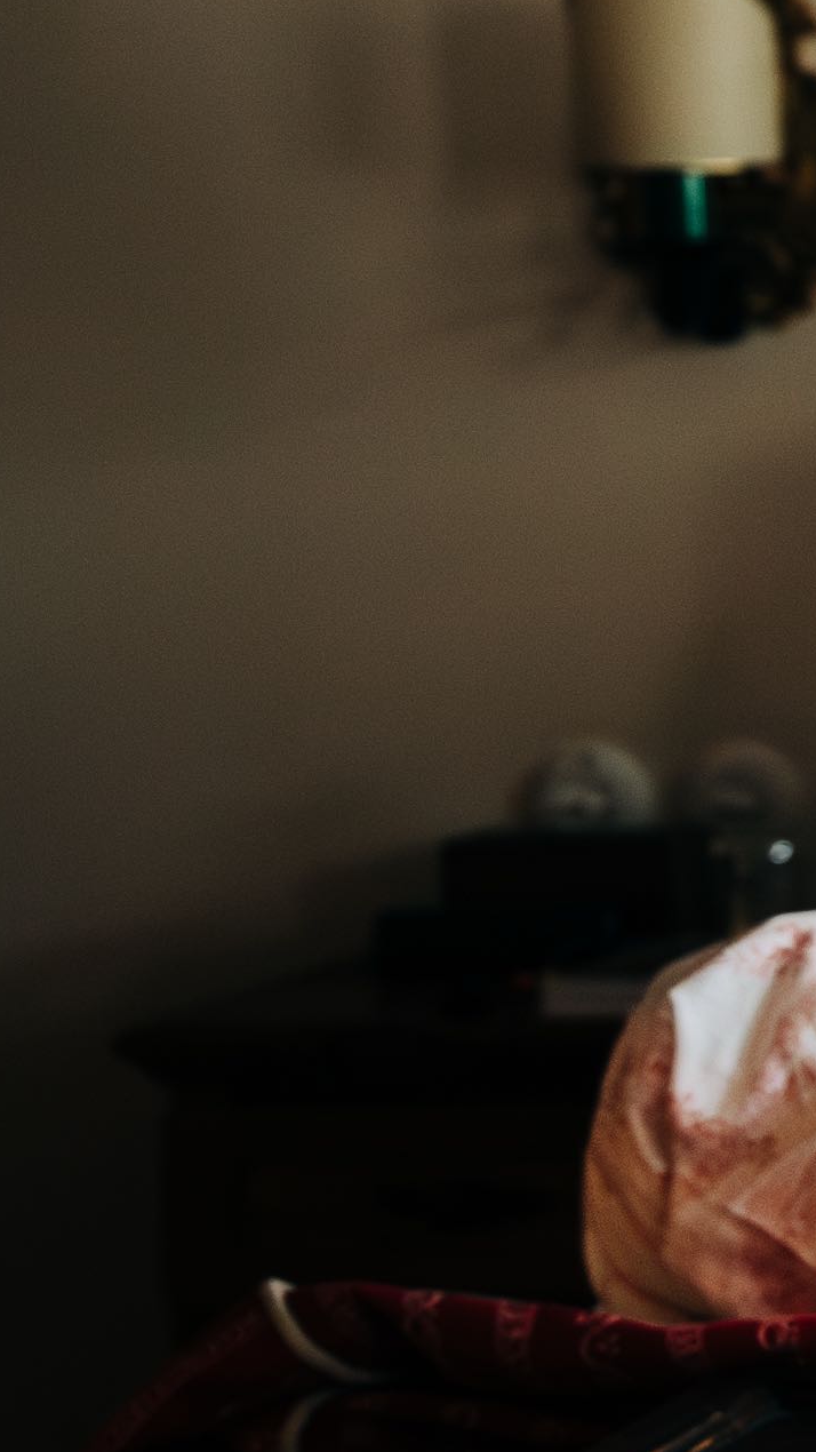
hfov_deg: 6.9
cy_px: 361
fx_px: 6195
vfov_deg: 13.3
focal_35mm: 161
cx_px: 2374
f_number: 4
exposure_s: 1/160
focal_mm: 46
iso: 5000
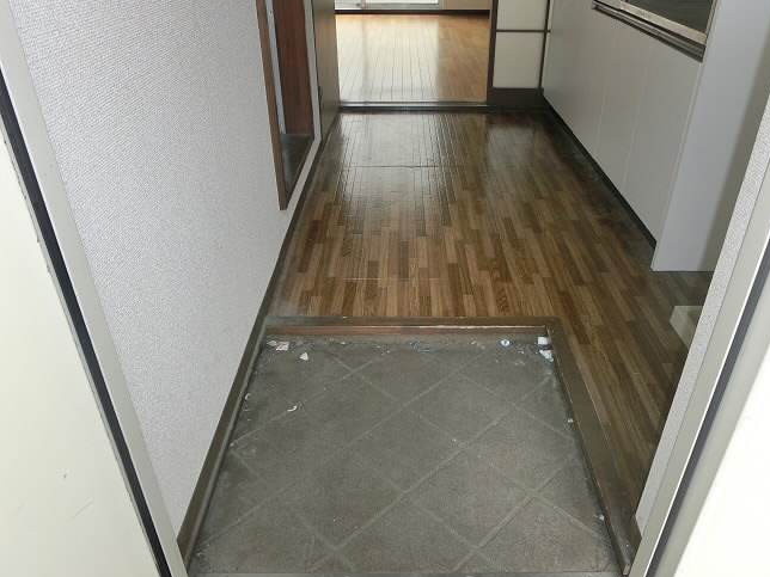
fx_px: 601
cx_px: 413
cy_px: 277
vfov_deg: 51.3
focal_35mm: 27
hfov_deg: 65.2
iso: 100
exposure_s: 1/125
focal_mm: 4.24
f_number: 3
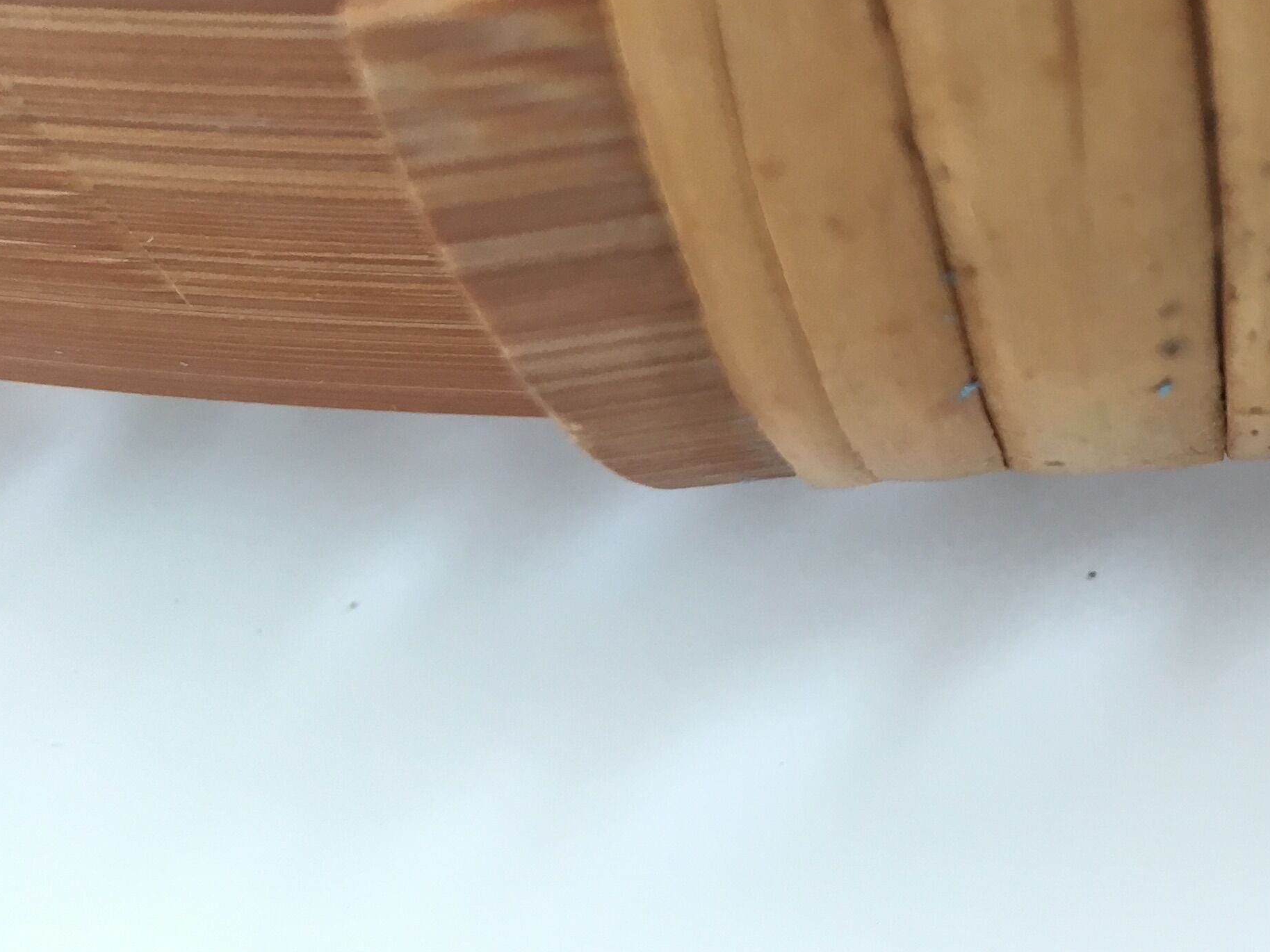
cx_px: 1387
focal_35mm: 64
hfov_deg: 27.7
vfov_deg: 21.9
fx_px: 2348
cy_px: -37
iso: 64
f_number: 2.2
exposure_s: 1/33
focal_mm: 4.15
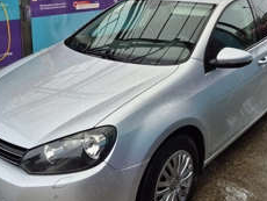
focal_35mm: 40
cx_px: 139
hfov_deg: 46.7
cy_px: 29
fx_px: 309
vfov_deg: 34.5
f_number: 1.8
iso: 80
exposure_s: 1/182
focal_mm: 5.4
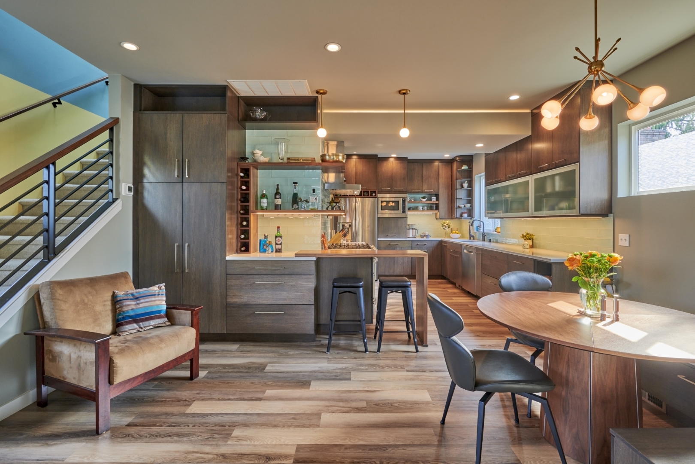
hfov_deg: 96.7
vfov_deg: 73.7
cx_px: 348
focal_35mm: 16
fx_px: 309
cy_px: 232
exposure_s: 1/2.5
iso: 100
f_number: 14
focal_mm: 16
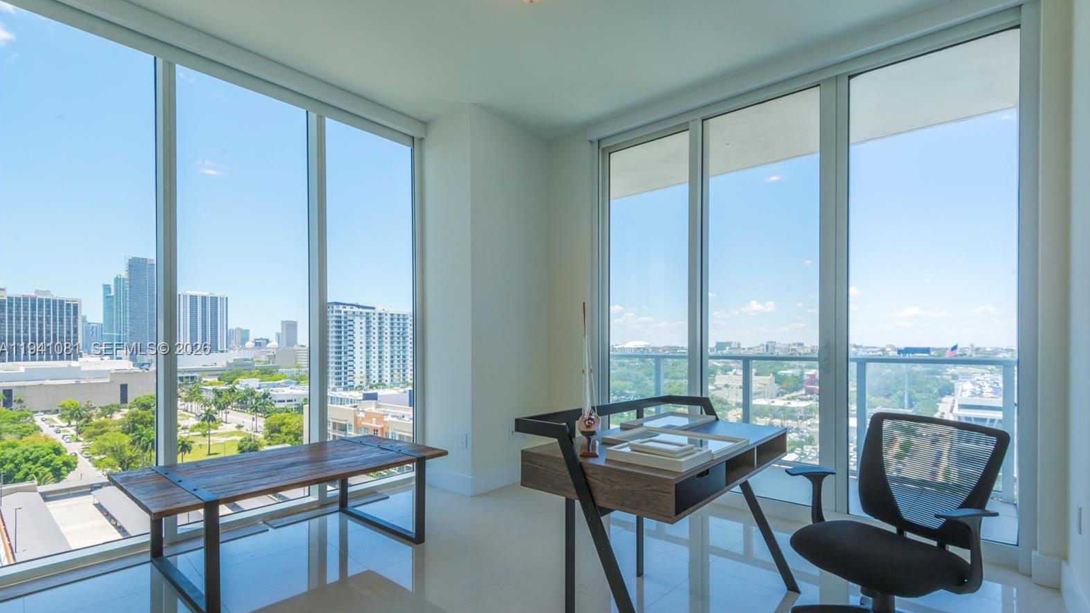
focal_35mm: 17
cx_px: 548
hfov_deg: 95.9
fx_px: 491
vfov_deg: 63.6
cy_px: 350
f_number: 11
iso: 100
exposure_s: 1/100
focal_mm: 16
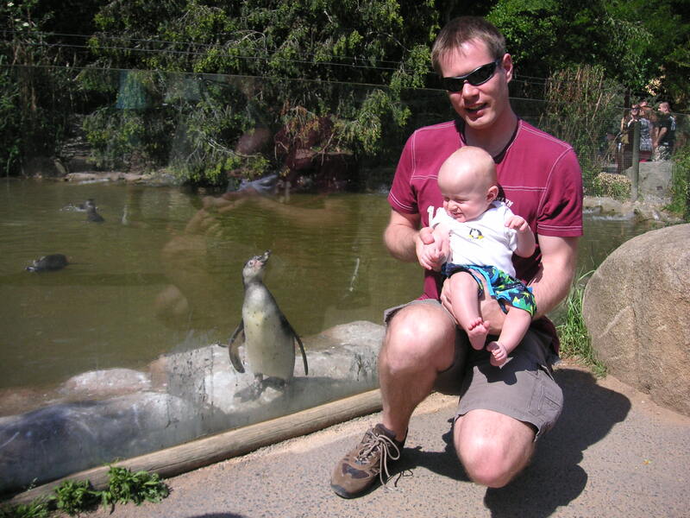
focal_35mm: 37
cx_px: 345
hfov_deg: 50.1
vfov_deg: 38.7
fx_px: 738
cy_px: 259
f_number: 6.7
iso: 50
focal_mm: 6.1
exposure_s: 1/180
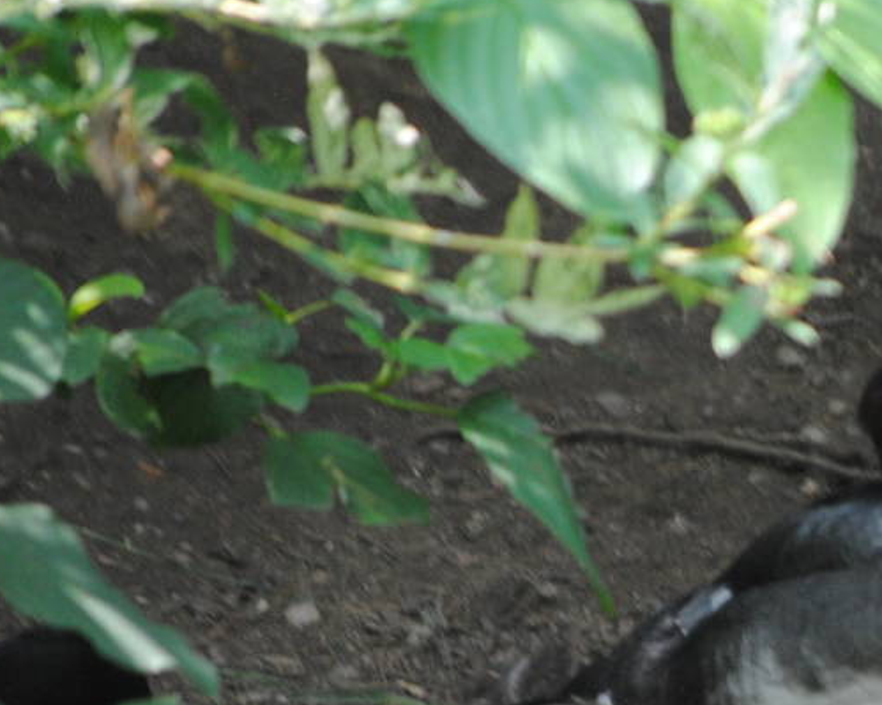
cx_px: 910
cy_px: 653
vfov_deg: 1.7
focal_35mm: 904
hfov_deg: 2.1
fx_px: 23593
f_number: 5.6
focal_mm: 200
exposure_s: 1/125
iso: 400
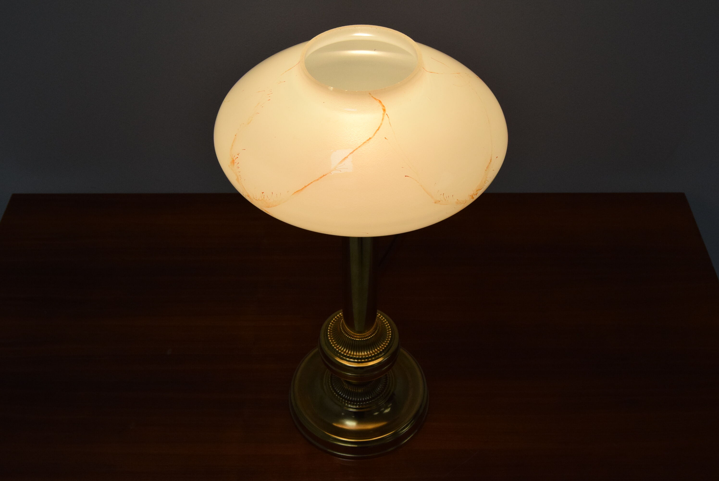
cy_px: 240
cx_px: 360
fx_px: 839
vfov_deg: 31.9
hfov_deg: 46.4
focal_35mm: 42
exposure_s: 1/400
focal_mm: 28
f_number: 10
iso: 1600
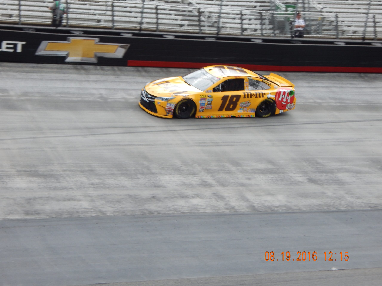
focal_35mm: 75
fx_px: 828
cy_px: 143
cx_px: 191
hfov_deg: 26.0
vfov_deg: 19.6
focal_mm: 13.5
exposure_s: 1/500
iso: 125
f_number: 4.2
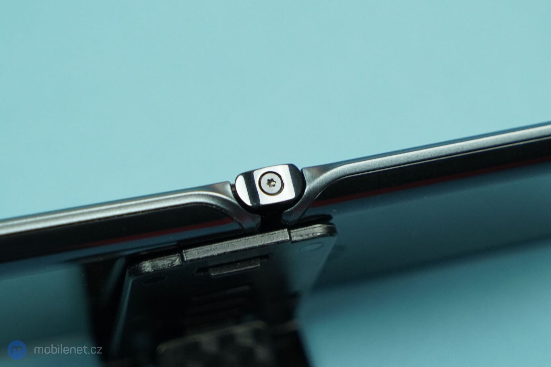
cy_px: 184
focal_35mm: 70
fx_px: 1071
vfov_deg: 19.5
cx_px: 276
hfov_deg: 28.8
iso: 1250
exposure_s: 1/200
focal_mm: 70
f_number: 5.6
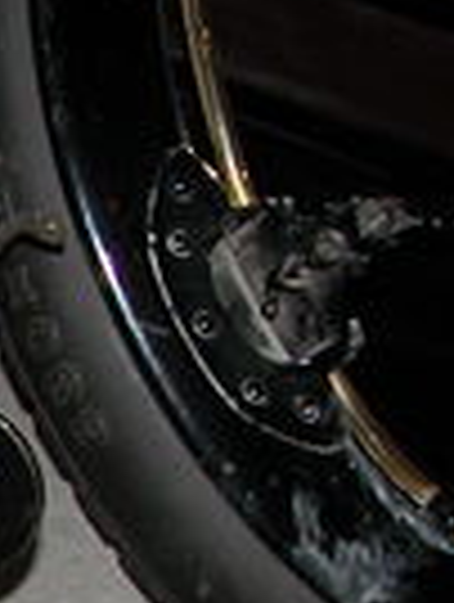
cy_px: 824
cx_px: -724
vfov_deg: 8.4
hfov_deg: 6.1
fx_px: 4044
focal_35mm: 232
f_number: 2.9
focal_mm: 10
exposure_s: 1/60
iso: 100
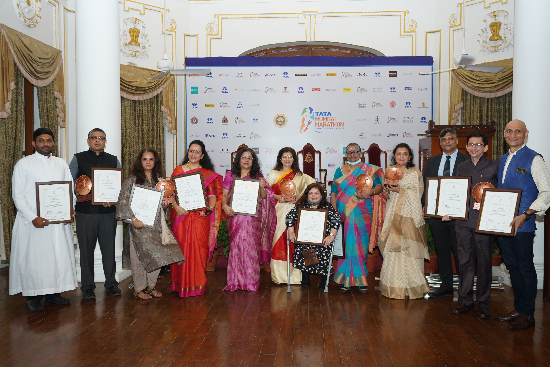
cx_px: 275
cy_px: 184
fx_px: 474
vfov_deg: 42.3
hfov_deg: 60.3
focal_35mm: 31
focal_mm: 31
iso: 1250
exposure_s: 1/100
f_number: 5.6
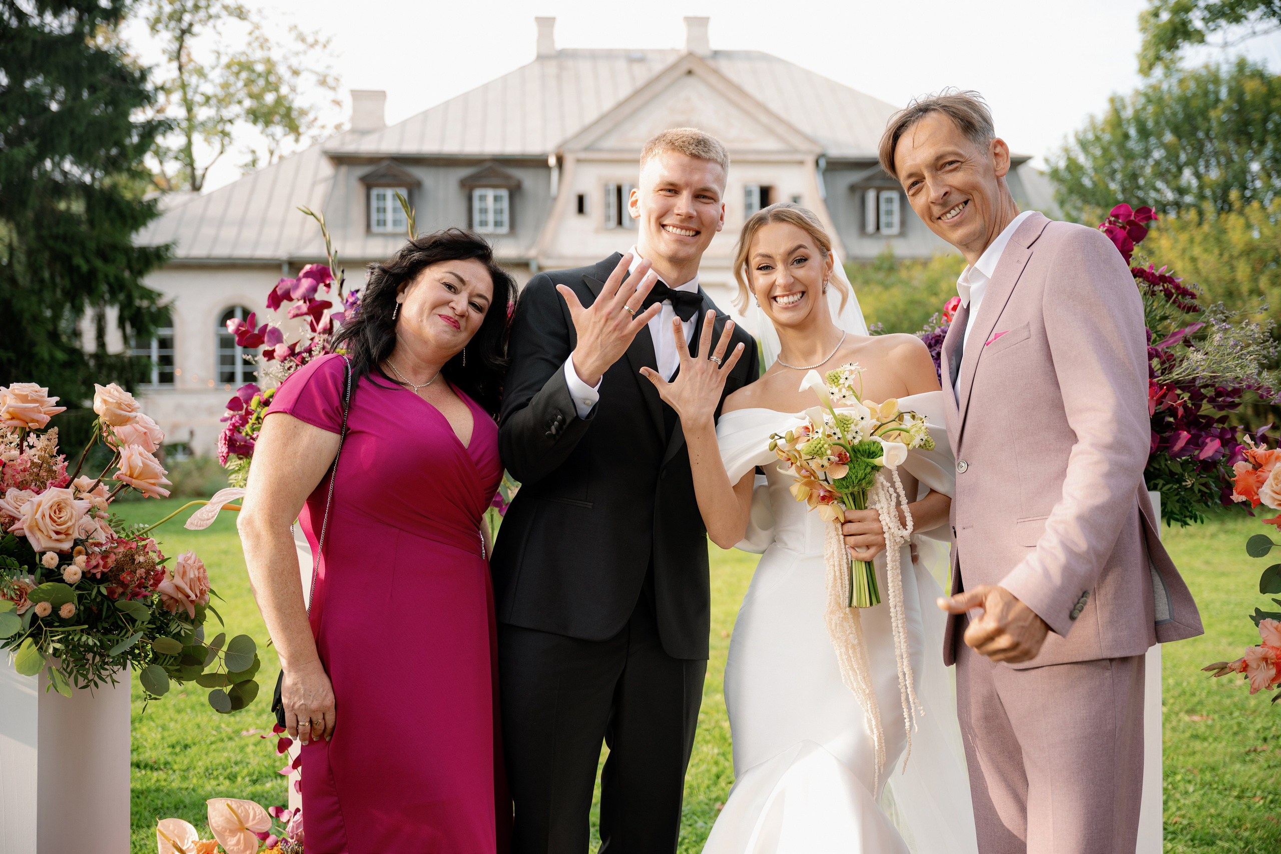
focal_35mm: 39
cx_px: 640
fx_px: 1388
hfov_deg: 49.6
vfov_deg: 34.2
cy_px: 427
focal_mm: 39
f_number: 2.8
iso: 50
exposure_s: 1/250
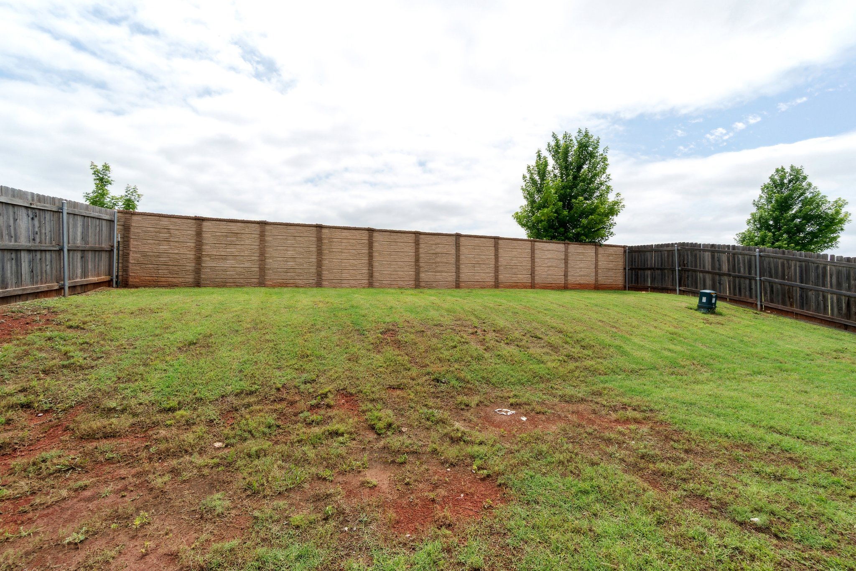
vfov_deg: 77.3
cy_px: 286
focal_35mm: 15
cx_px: 428
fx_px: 357
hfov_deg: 100.4
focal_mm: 10
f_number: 8
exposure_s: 1/500
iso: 100
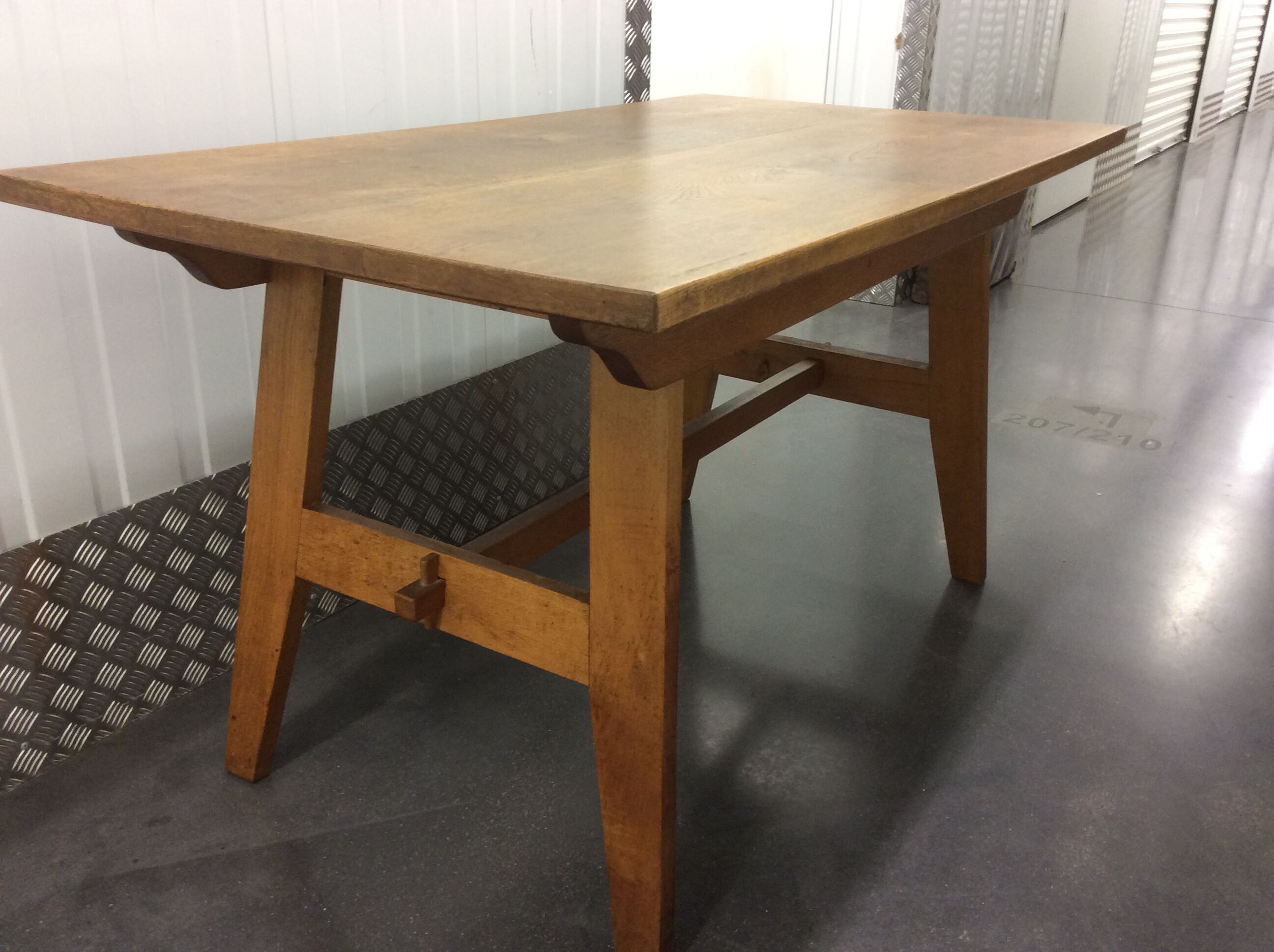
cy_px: 476
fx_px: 1176
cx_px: 637
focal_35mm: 32
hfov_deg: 56.9
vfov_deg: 44.1
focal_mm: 3.3
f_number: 2.4
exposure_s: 1/25
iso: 100
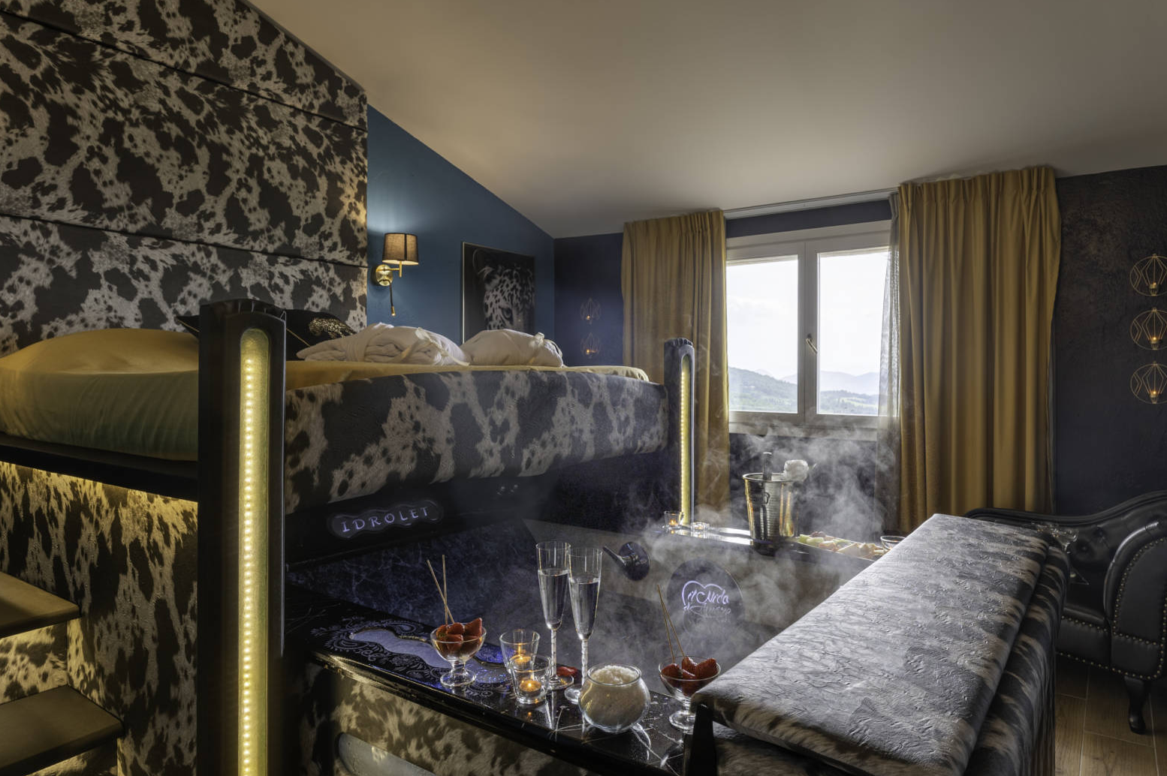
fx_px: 680
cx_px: 617
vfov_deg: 59.4
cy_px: 409
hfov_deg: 81.2
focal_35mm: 21
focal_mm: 17
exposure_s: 1/125
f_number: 8
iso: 100
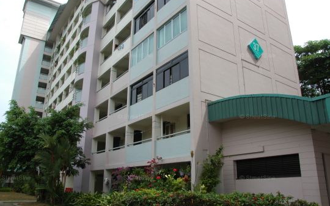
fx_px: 252
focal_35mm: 28
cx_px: 163
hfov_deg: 66.5
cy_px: 103
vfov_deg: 44.5
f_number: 5.6
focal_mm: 18
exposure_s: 1/640
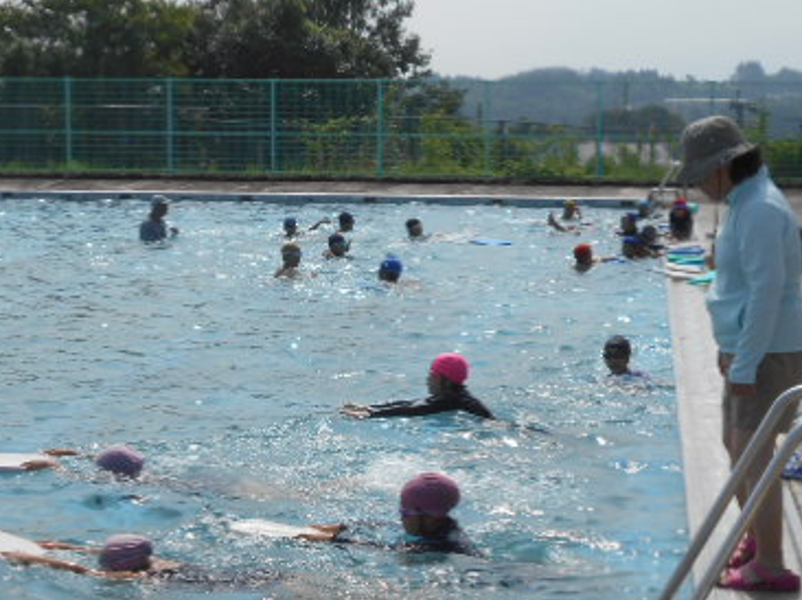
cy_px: 370
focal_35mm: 77
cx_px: 300
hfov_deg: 25.3
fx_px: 1783
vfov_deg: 19.1
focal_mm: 7.7
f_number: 4.2
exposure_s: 1/1600
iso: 80
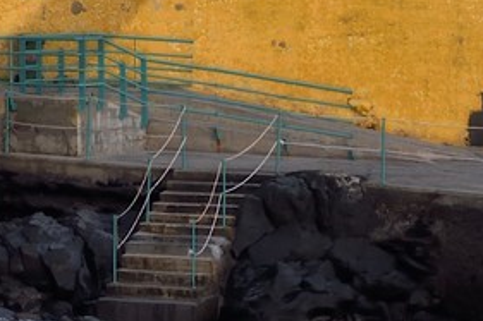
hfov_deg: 5.1
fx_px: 5336
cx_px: -423
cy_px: -437
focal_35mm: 398
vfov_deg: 3.4
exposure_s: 1/160
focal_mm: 70
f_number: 8
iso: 400
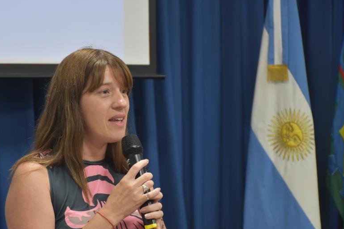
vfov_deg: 9.8
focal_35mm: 140
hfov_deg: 14.6
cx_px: 146
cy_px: 150
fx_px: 1338
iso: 1600
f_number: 5
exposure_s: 1/80
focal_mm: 70
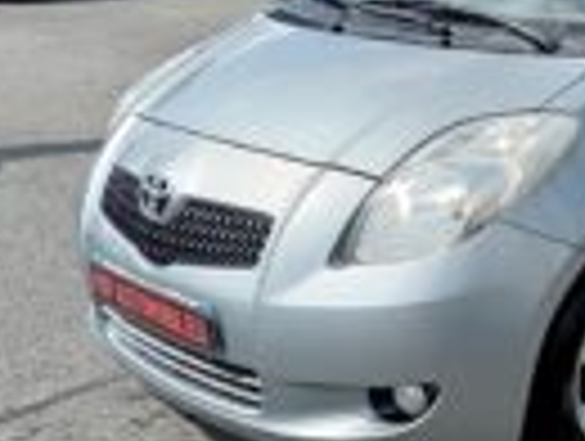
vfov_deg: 20.5
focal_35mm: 72
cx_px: 628
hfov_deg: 25.2
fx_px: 1219
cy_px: 214
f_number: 1.8
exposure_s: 1/470
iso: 103
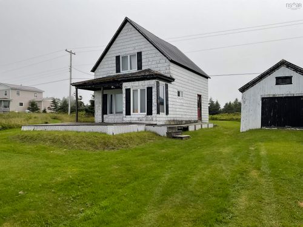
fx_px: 254
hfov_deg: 61.7
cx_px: 152
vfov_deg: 48.2
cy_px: 114
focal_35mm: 29
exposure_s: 1/4405
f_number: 1.8
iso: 20
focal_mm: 3
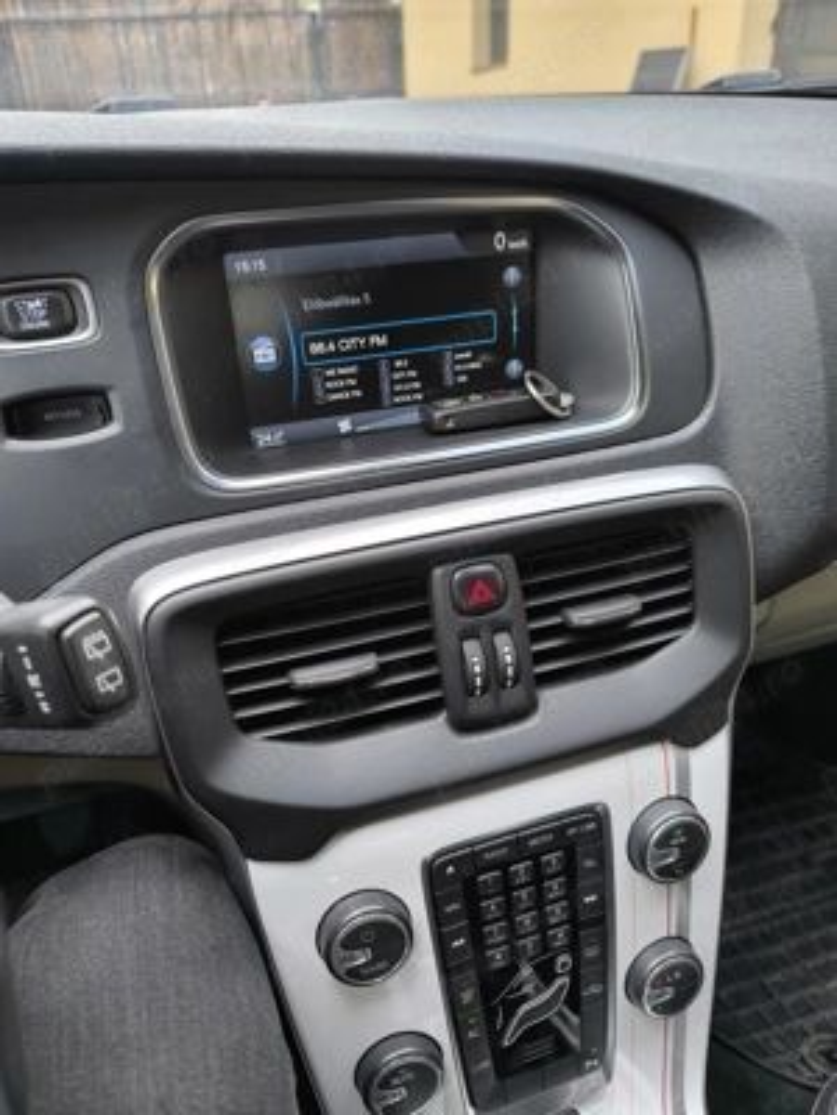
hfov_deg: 58.9
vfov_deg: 73.9
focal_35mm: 23
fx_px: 742
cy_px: 558
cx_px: 418
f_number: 1.65
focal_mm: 6.14
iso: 125
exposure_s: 1/100
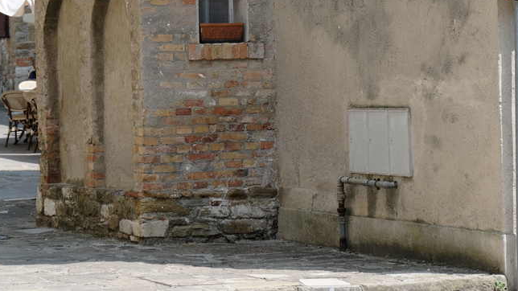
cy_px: 52
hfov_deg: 12.3
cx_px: 183
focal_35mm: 175
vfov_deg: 6.9
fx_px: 2403
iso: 320
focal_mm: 70
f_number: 4
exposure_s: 1/1400
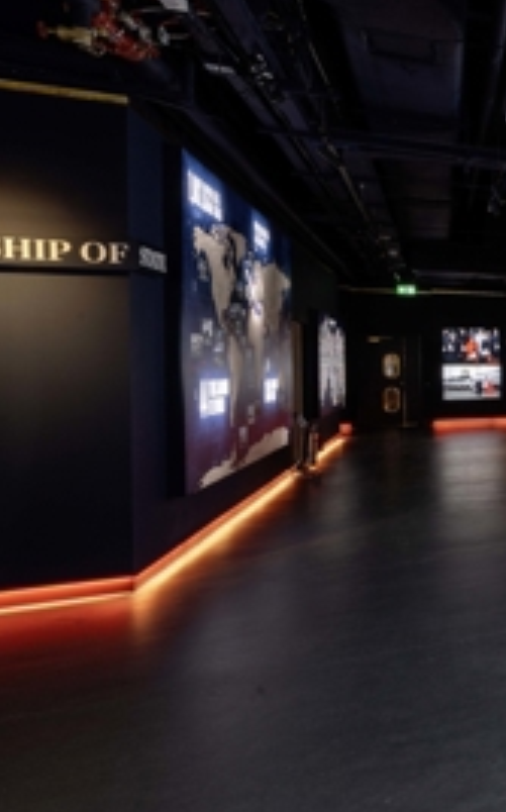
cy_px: 385
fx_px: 708
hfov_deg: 23.8
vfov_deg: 59.7
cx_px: 867
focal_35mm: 32
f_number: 16
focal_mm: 14
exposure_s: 1/1.25
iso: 100
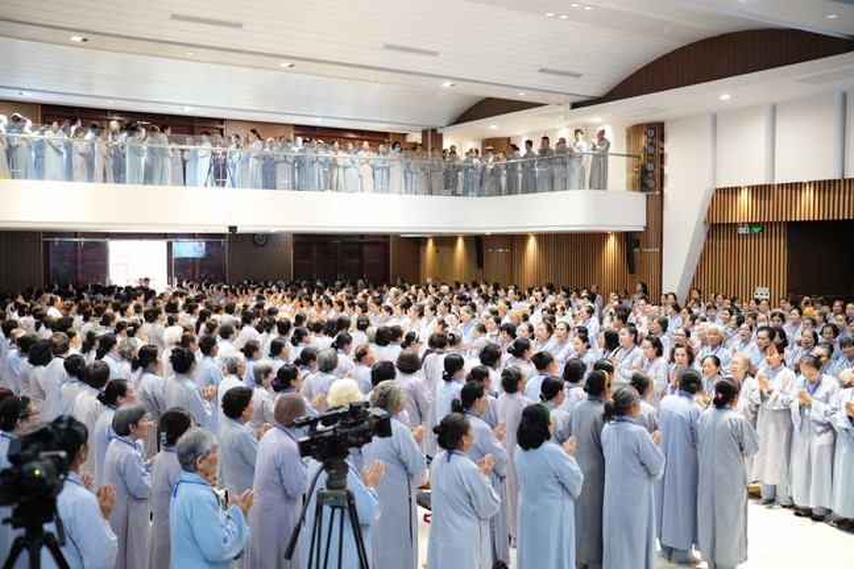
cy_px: 284
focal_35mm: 35
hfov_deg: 54.4
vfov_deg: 37.9
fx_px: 830
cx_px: 427
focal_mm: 35
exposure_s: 1/160
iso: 4000
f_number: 2.8
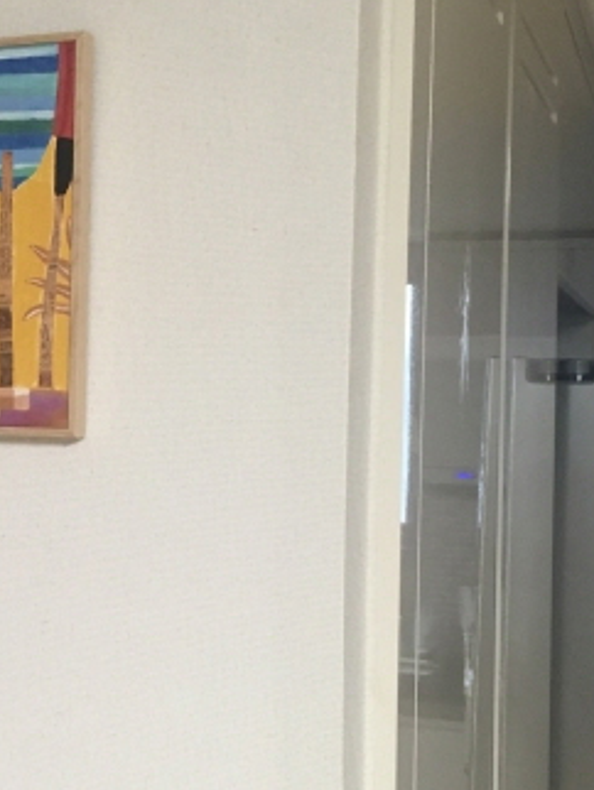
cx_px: -135
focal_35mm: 72
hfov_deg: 19.2
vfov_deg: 27.0
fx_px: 1645
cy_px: 420
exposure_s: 1/30
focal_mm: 4.15
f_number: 2.2
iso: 100
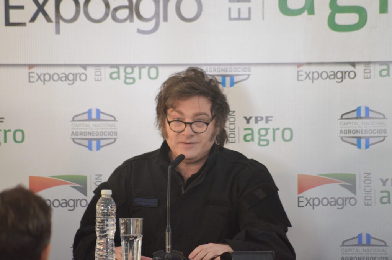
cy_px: 130
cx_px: 196
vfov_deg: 3.0
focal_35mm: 450
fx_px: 4889
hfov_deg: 4.6
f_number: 5.6
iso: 3200
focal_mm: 300
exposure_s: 1/160
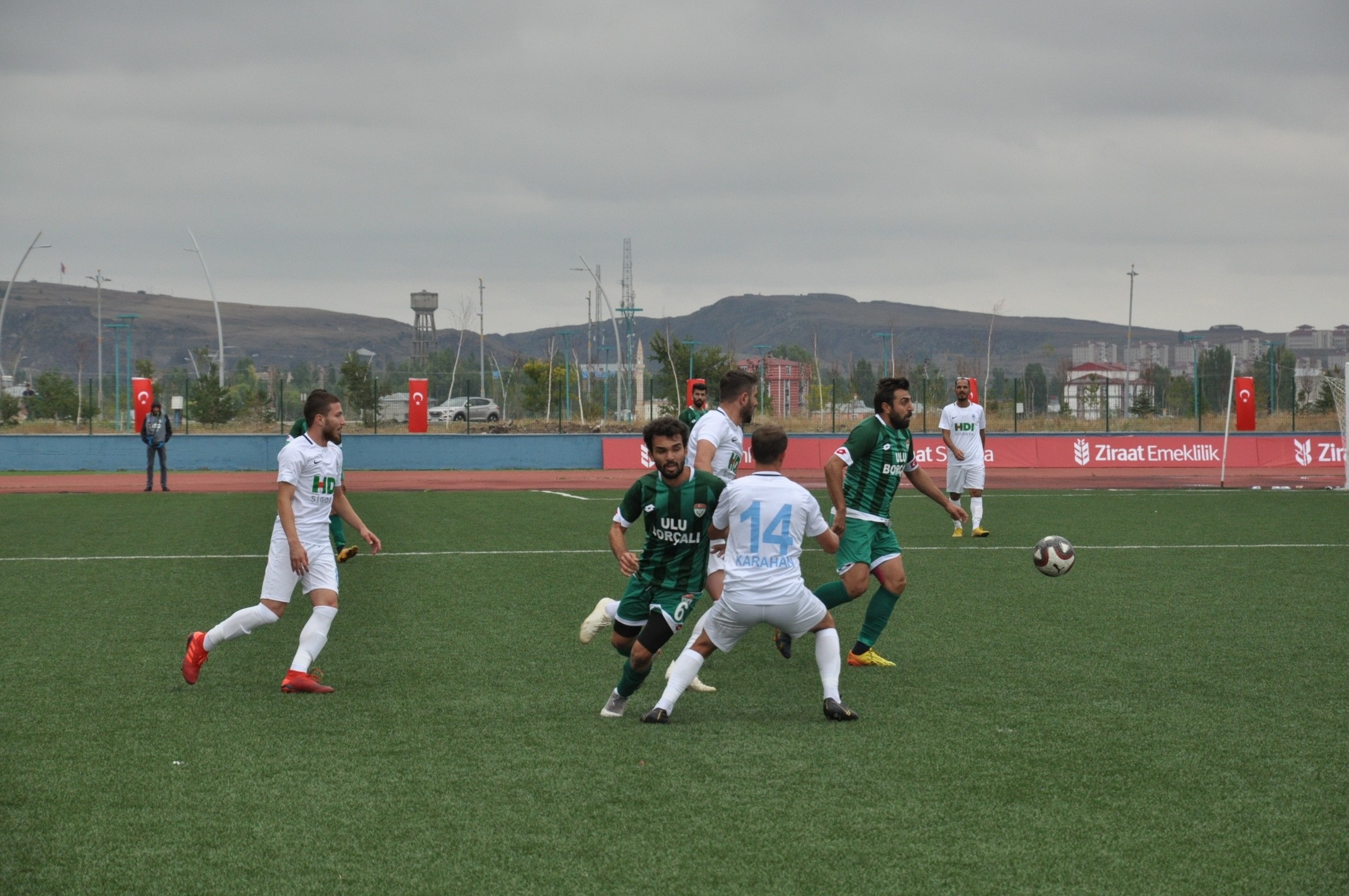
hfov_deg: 14.0
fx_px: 5502
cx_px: 674
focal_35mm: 147
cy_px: 448
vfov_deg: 9.3
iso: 800
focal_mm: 98
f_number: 8
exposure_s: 1/1000
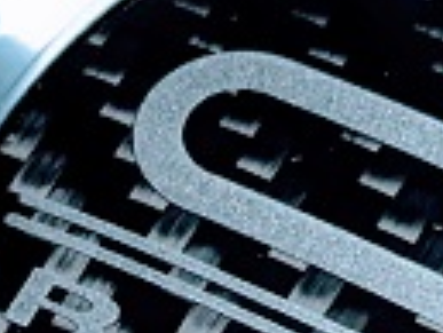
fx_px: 3817
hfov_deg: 6.6
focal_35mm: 298
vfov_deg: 5.0
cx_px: 220
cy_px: 347
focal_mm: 6.81
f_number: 1.85
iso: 638
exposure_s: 1/23.8
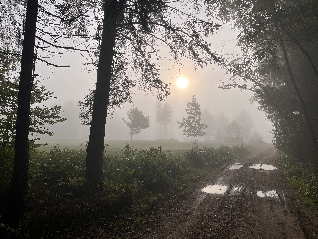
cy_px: 120
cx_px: 159
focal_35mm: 26
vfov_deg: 53.1
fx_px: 239
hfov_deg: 67.3
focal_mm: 5.1
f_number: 1.6
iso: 50
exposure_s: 1/5556
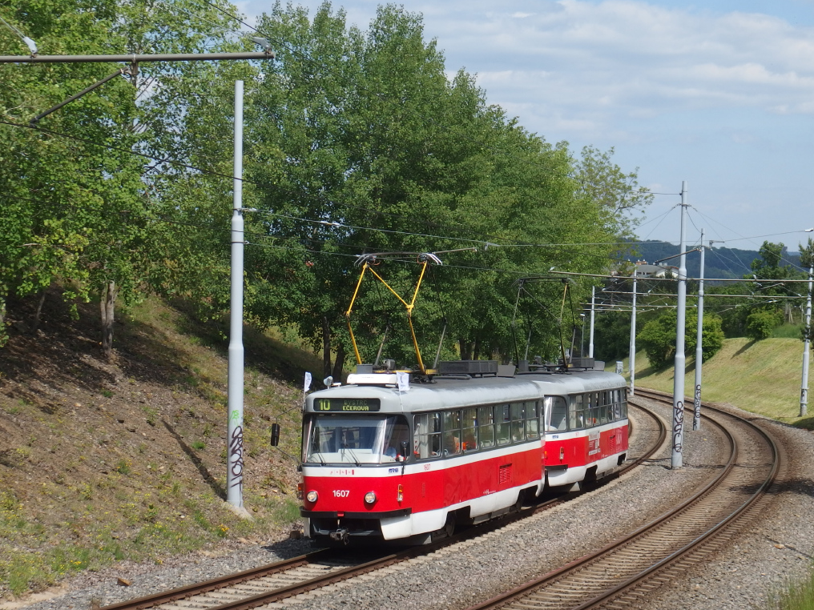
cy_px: 310
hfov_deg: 21.3
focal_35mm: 92
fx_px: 2163
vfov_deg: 16.1
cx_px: 368
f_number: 5
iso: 100
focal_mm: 14.4
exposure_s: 1/800
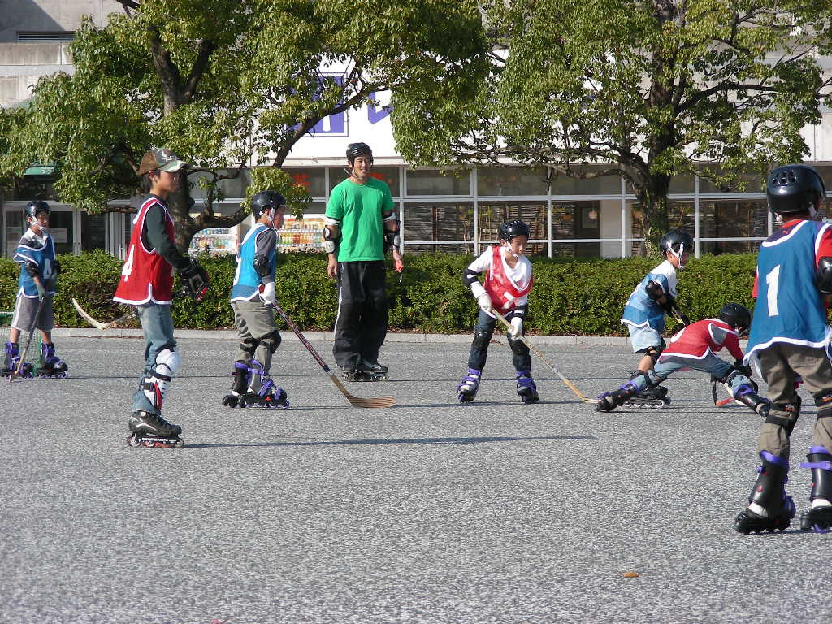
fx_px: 4134
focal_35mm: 172
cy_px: 312
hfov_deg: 11.5
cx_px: 416
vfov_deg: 8.6
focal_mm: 28.7
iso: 50
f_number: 4
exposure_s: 1/323
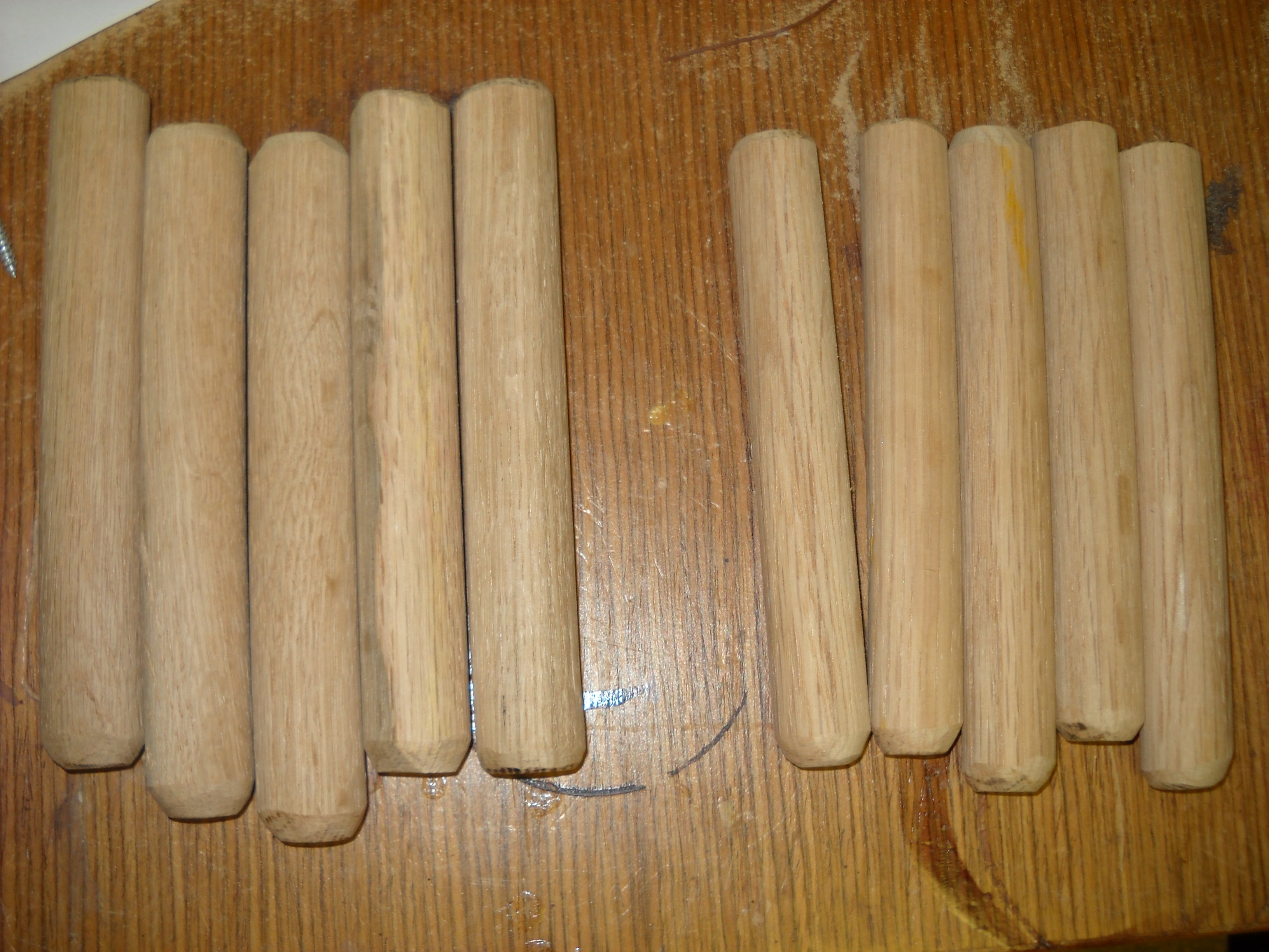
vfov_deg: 35.1
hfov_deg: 45.8
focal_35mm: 41
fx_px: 1503
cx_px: 634
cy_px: 476
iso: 64
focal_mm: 6.72
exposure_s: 1/30
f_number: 3.1
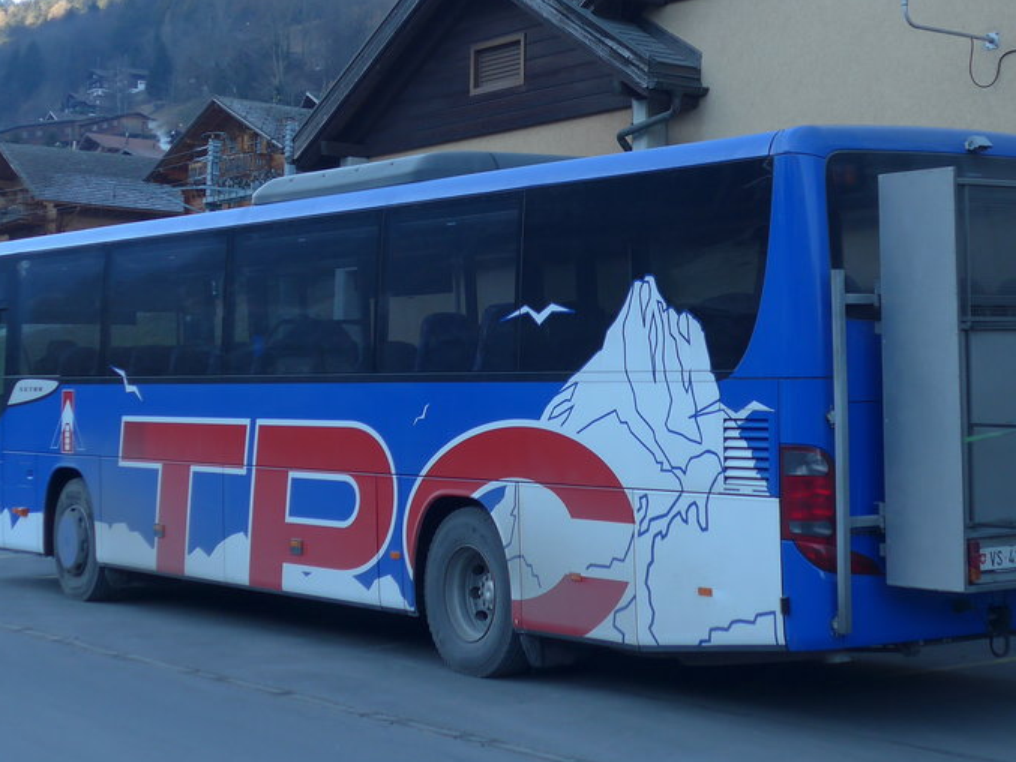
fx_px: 2290
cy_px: 204
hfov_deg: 25.0
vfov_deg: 18.8
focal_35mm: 78
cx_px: 573
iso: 80
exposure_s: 1/200
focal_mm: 9
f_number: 2.8
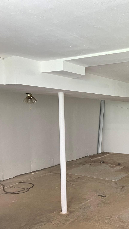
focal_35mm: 38
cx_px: 113
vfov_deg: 52.8
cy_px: 115
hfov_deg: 30.0
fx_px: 231
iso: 1000
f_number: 1.5
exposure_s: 1/30
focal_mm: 5.7
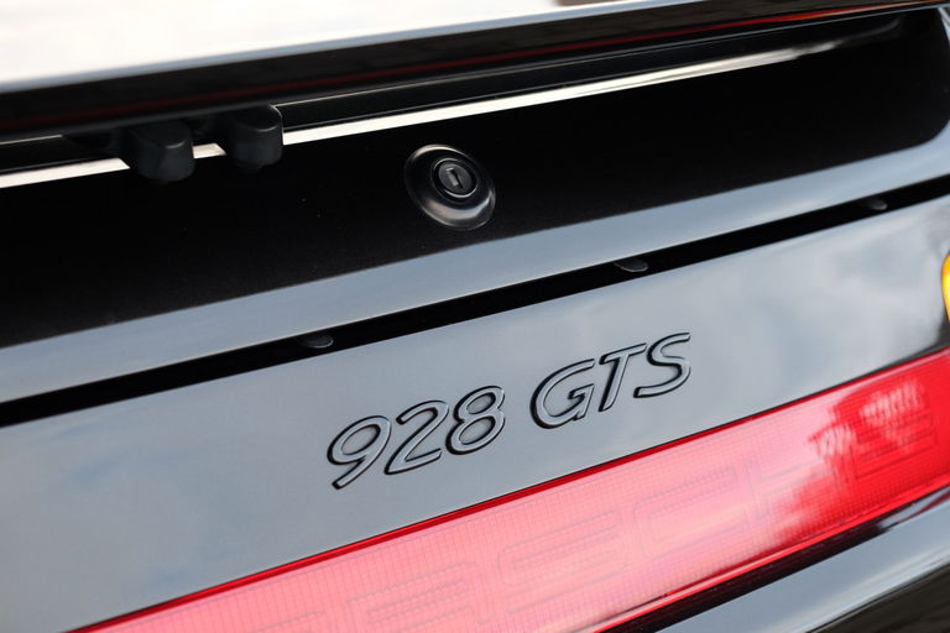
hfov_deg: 32.9
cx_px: 475
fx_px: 1610
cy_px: 316
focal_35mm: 61
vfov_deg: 22.3
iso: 320
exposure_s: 1/60
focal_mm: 40.7
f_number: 4
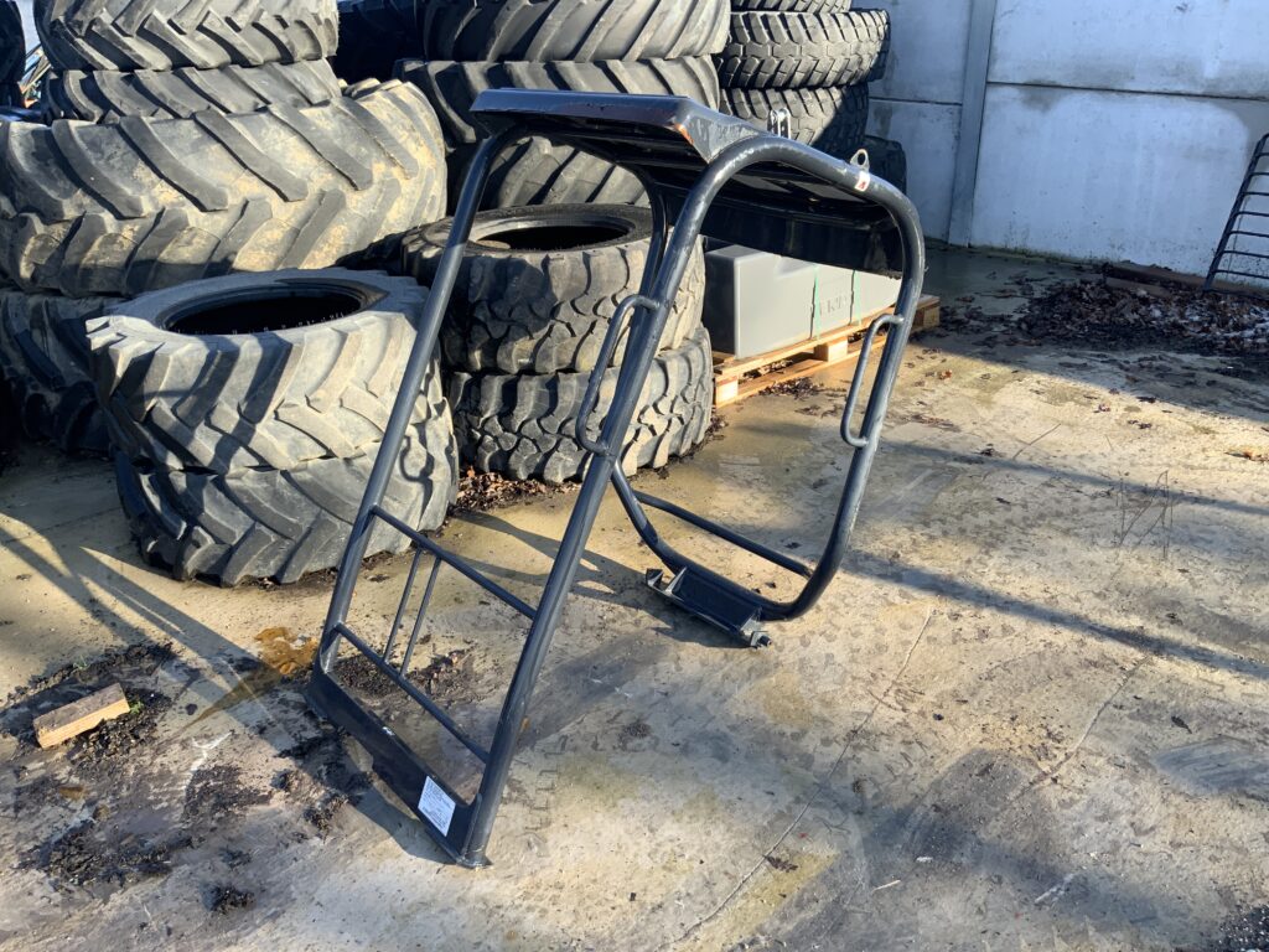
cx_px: 634
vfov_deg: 48.2
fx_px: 1063
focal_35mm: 29
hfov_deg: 61.7
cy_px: 476
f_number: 1.8
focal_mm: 3
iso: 16
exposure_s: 1/246
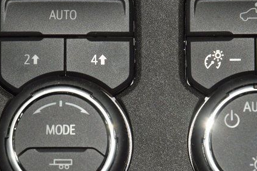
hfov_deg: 8.1
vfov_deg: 5.4
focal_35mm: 253
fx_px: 1805
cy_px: 72
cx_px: 108
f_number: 8
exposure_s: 1/125
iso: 100
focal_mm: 70
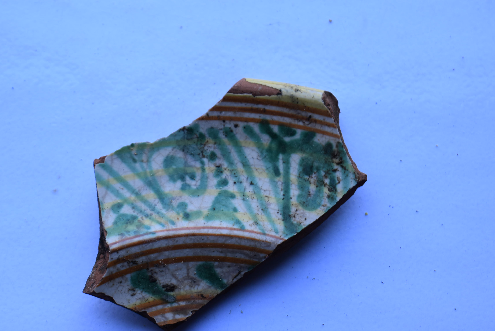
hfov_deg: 27.0
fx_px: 1031
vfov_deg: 18.2
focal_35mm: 75
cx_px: 223
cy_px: 217
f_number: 5.6
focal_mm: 38
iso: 250
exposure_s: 1/125
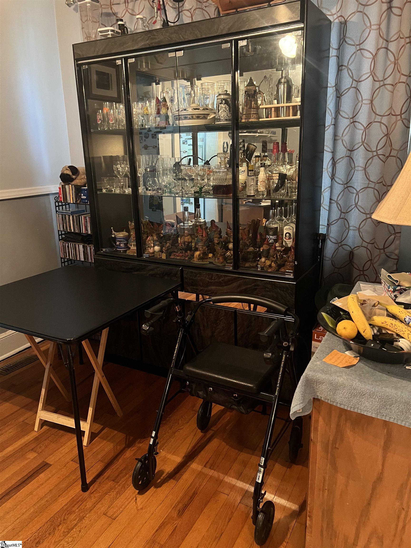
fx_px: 412
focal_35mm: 26
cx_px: 206
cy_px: 274
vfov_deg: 67.3
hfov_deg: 53.1
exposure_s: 1/30
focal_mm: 5.7
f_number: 1.5
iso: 640
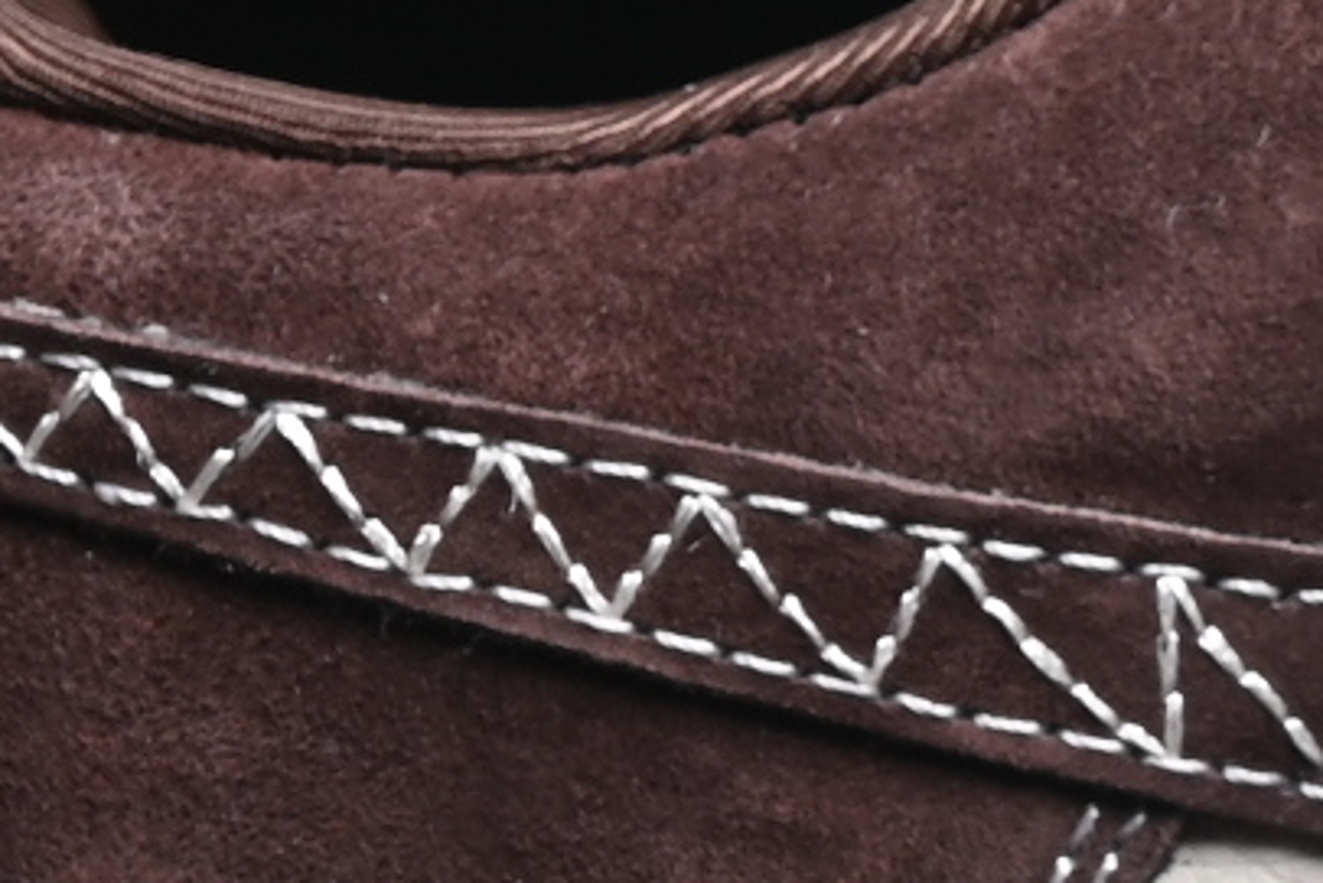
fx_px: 18895
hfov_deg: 4.0
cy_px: 358
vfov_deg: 2.7
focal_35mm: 514
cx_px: 2431
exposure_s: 1/60
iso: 160
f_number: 6.3
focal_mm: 50
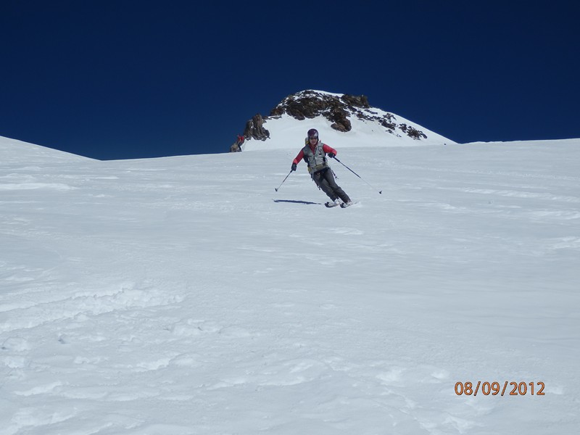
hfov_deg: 35.5
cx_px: 290
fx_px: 905
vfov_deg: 27.0
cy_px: 218
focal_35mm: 54
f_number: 11.6
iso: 80
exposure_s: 1/400
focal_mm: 9.8
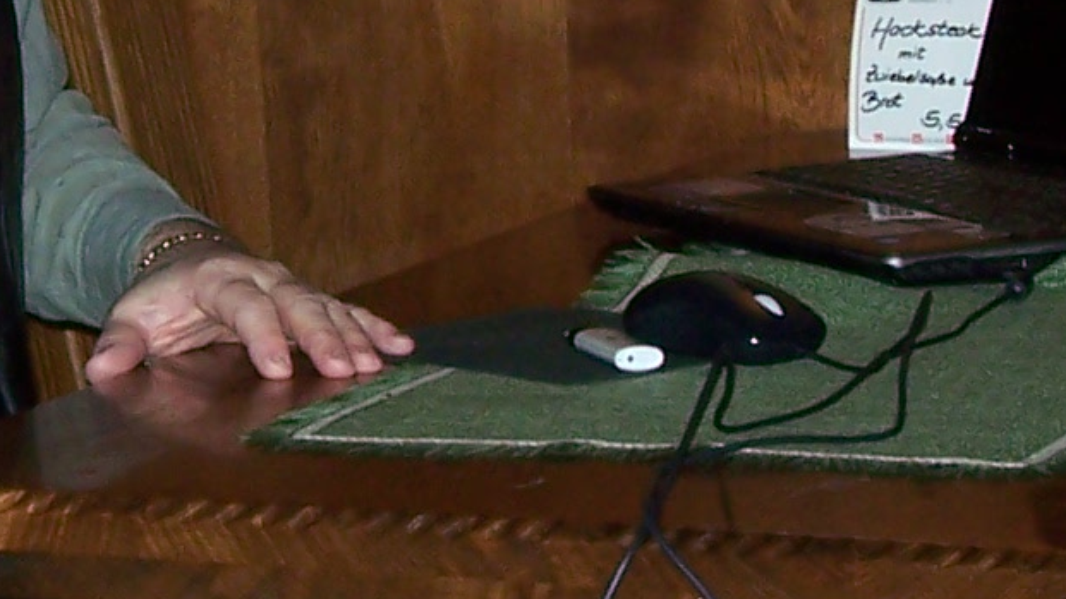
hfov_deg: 12.6
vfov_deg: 7.1
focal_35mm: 169
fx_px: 4776
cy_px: -57
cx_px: 58
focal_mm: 5.6
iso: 80
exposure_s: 1/60
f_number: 2.7
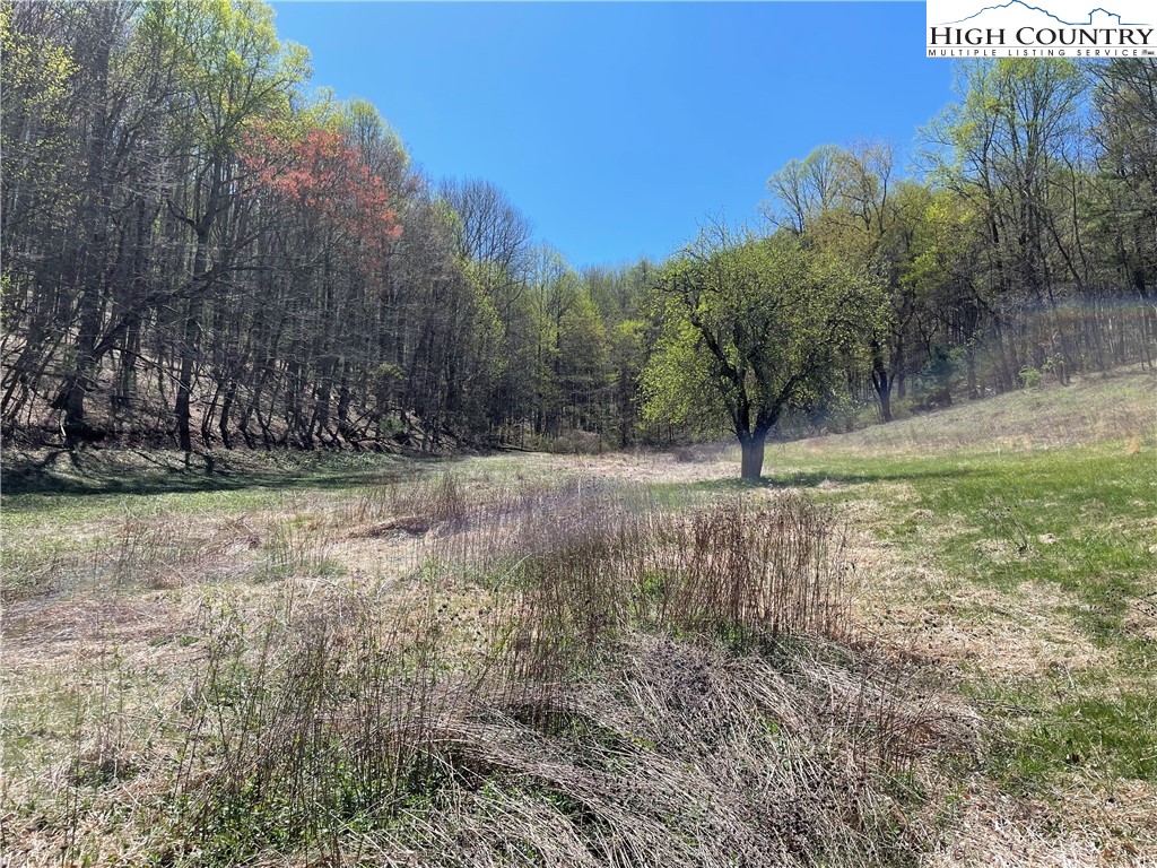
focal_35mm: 26
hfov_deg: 67.3
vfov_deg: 53.1
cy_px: 434
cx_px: 578
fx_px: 869
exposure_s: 1/2304
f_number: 1.6
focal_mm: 4.2
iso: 32
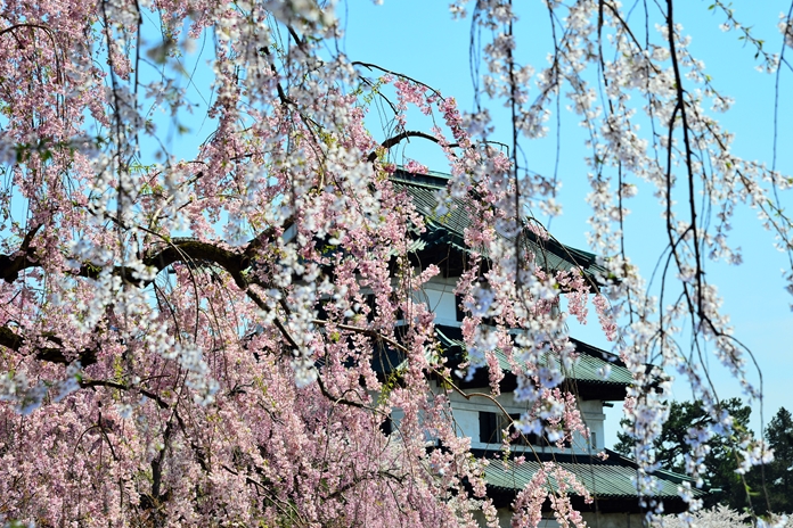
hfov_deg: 14.9
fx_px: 3040
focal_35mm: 138
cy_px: 251
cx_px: 389
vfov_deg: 9.9
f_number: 10
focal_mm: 120
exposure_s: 1/400
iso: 250
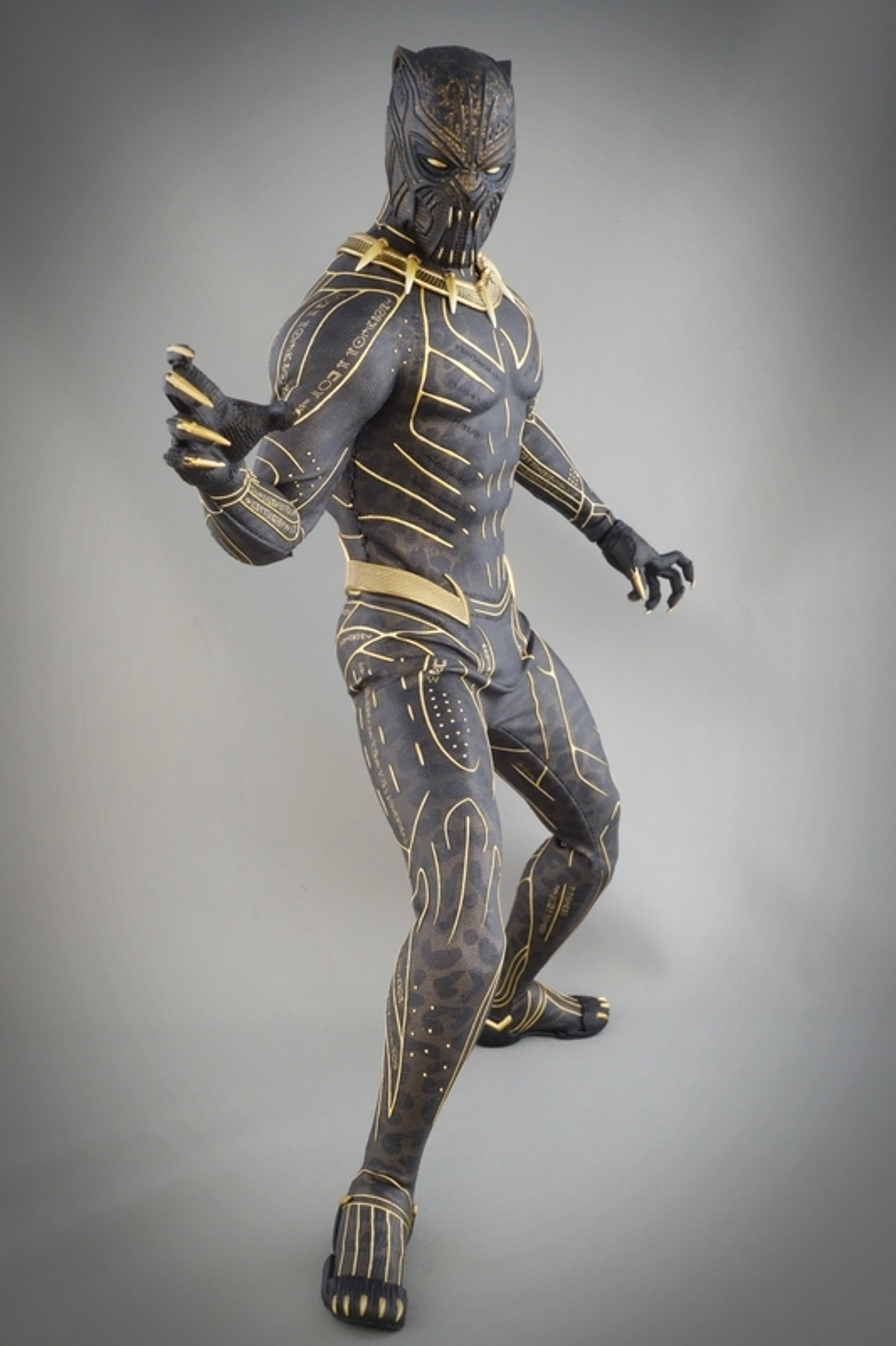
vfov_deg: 50.7
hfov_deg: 35.0
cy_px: 673
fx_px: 1419
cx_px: 448
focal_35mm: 38
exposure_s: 1/5
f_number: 10
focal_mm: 14.23
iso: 800
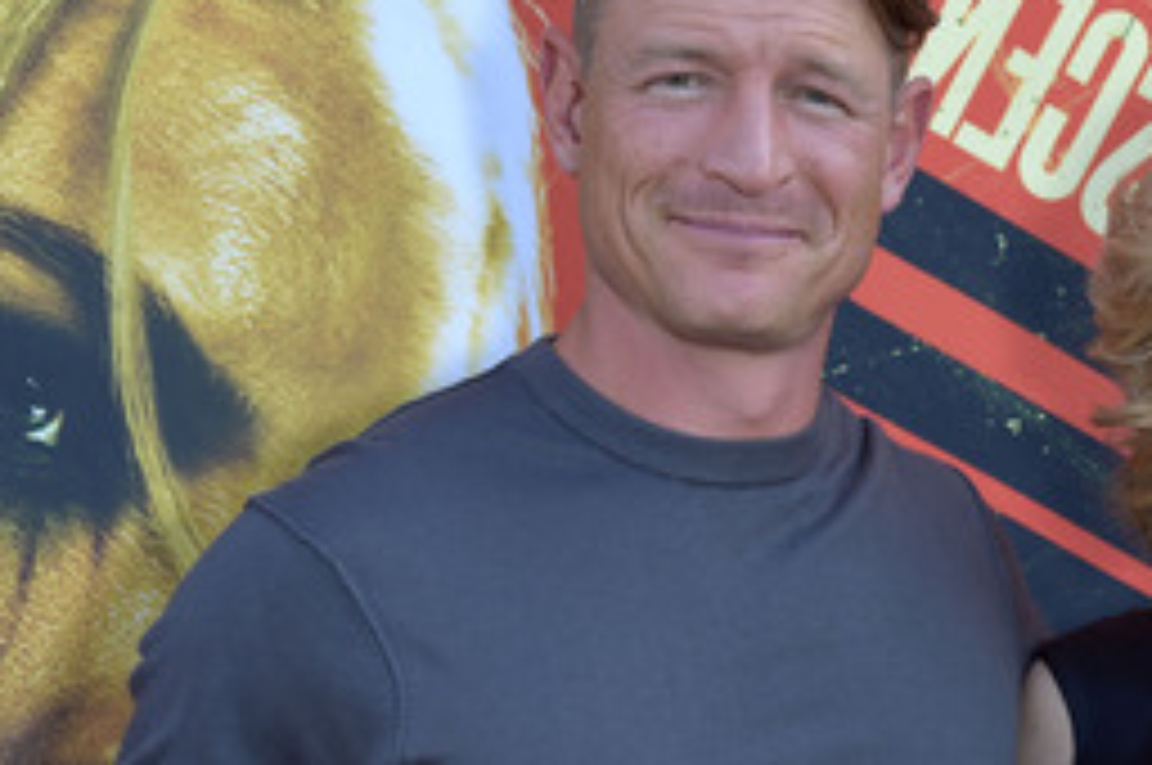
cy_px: 432
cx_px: 999
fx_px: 2812
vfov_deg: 15.5
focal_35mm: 88
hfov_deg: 22.7
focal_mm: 50
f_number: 6.3
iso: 250
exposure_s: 1/250
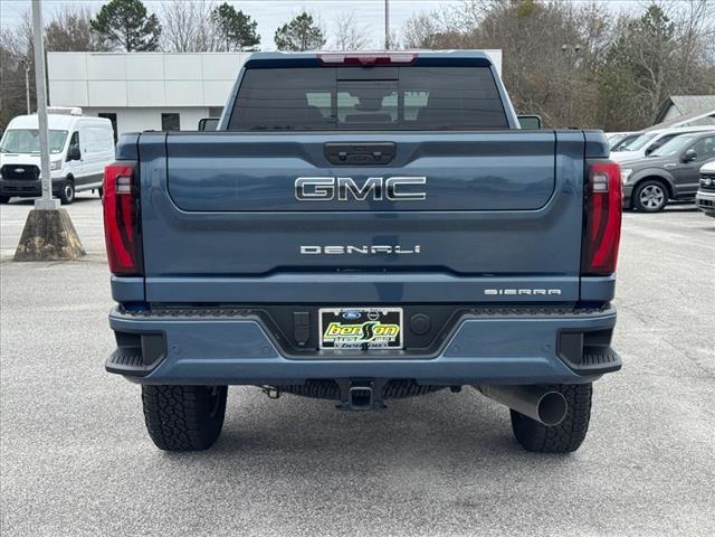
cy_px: 268
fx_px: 991
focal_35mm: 48
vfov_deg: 30.3
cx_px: 358
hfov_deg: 39.7
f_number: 1.78
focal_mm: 6.76
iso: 64
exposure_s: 1/739
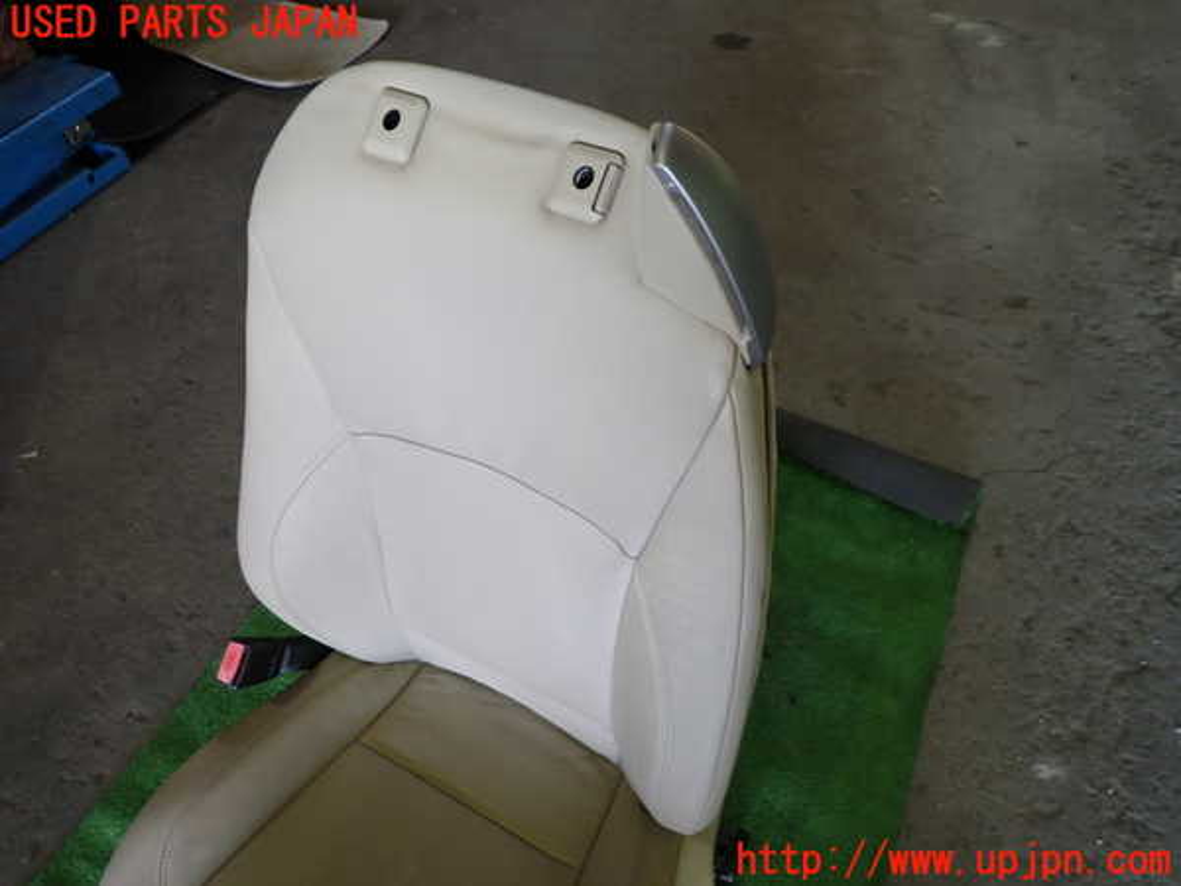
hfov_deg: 69.4
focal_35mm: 25
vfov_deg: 54.9
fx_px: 853
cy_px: 443
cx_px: 590
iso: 200
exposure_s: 1/50
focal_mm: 4.5
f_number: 2
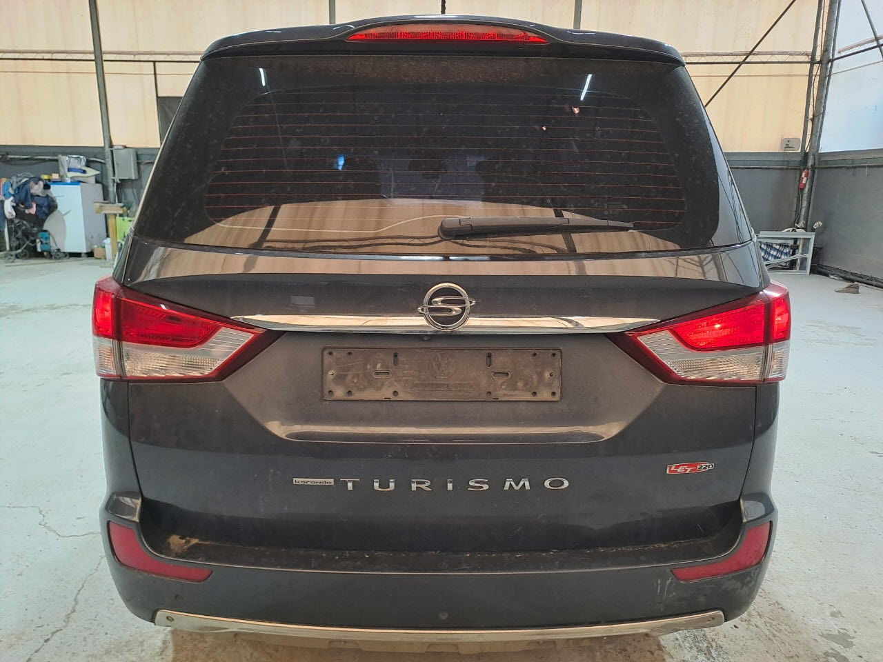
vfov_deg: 54.9
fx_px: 638
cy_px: 331
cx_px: 442
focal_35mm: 25
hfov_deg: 69.4
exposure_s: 1/50
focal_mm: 4.65
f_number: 1.8
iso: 160
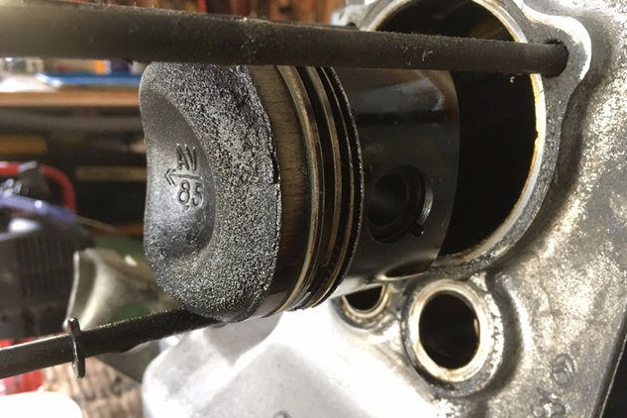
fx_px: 540
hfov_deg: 60.3
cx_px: 316
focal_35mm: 31
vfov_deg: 42.2
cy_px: 240
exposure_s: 1/17
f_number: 2.2
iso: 200
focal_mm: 4.15
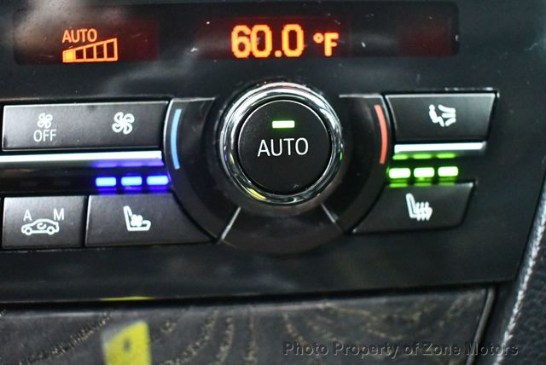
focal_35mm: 44
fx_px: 668
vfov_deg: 30.6
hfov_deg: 44.5
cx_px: 273
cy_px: 182
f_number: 3.8
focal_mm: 22
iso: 12800
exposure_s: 1/25
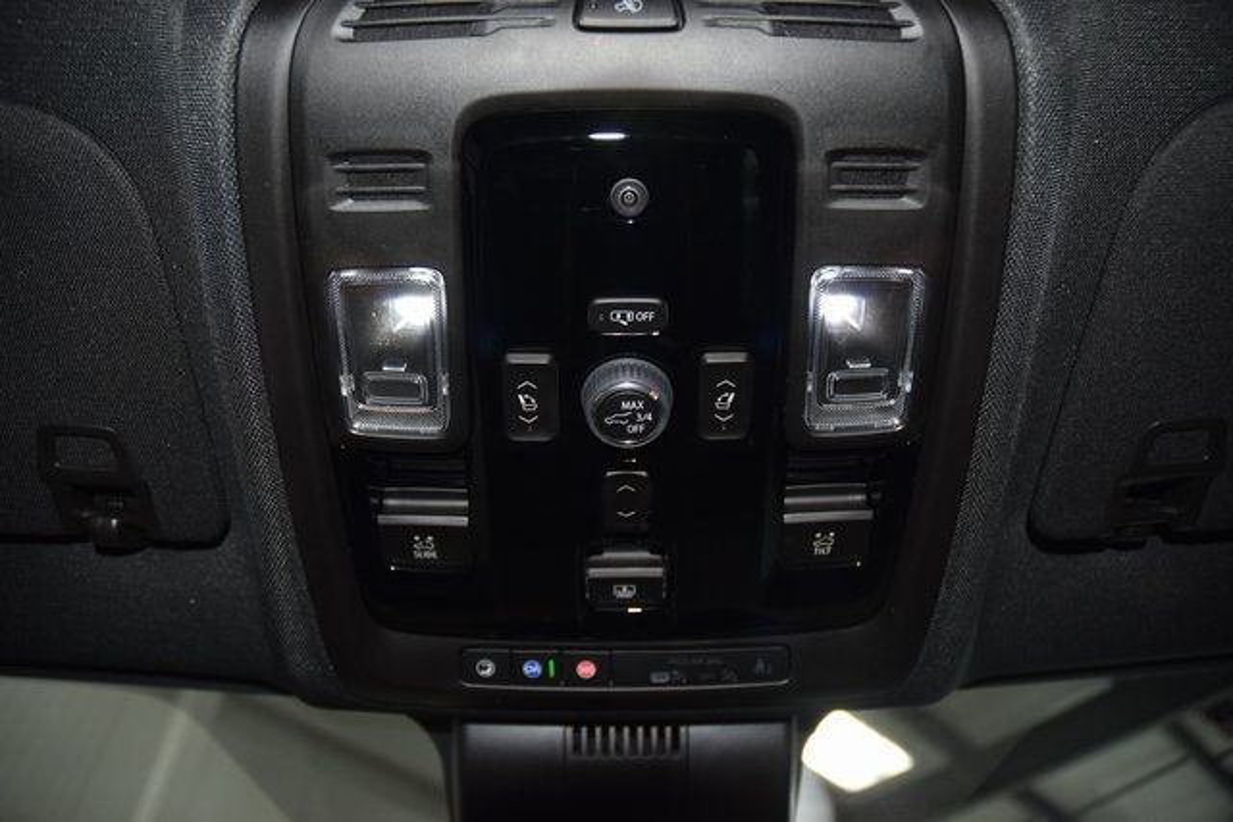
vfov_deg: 48.0
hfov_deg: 67.4
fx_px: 925
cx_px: 616
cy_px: 411
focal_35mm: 27
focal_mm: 18
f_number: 3.5
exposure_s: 1/125
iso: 720
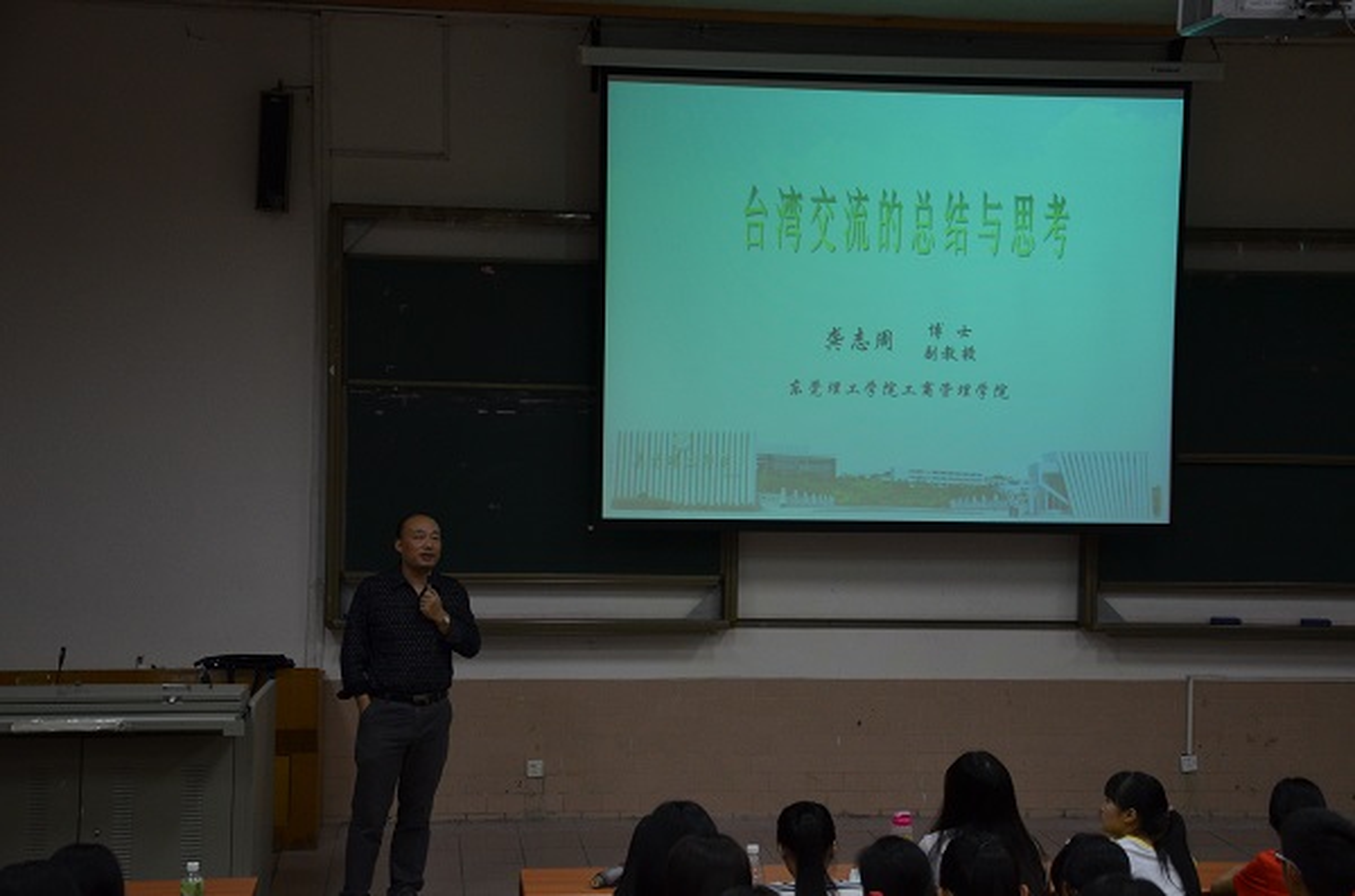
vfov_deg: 25.6
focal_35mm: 52
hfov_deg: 37.9
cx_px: 678
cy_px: 448
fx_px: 1971
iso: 800
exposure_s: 1/100
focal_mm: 35
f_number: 5
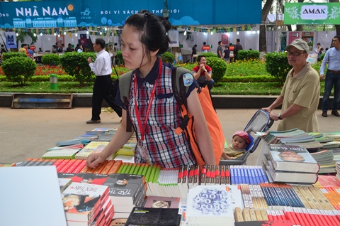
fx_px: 339
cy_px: 113
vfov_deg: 36.7
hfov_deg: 53.2
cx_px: 170
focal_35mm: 36
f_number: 7.1
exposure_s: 1/200
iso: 800
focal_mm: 24
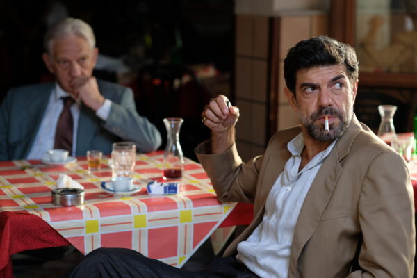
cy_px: 139
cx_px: 208
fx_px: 973
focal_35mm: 84
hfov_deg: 24.2
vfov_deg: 16.3
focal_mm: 56
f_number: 2
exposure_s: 1/250
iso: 400
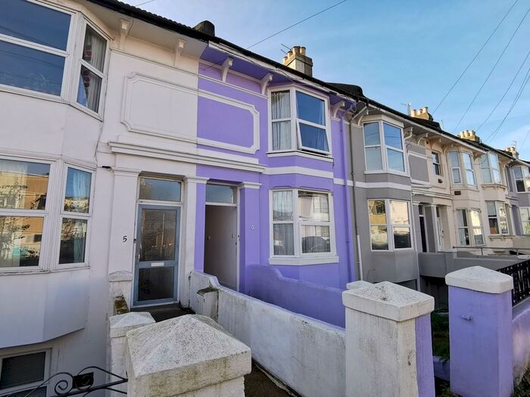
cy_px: 198
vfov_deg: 74.7
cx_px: 265
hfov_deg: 91.0
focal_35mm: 17
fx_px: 260
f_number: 2.2
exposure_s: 1/316
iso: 50
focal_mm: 2.26
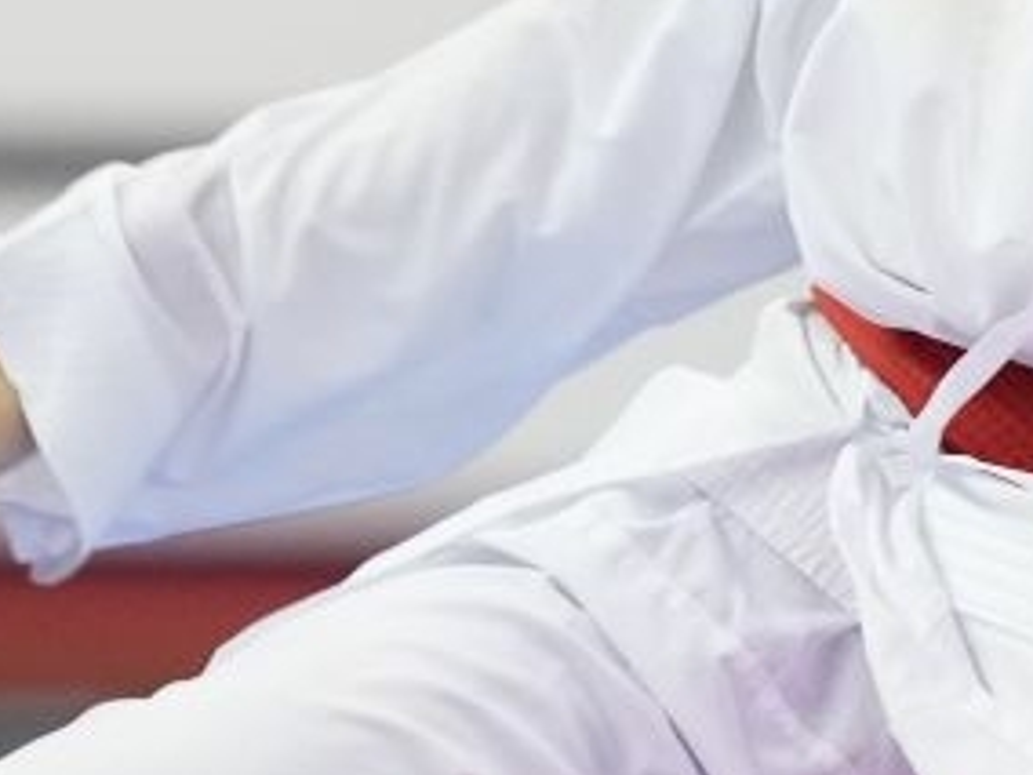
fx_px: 32408
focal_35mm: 1086
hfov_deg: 1.8
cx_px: 516
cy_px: 40
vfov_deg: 1.4
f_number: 2.8
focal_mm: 178
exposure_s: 1/1000
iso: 3200
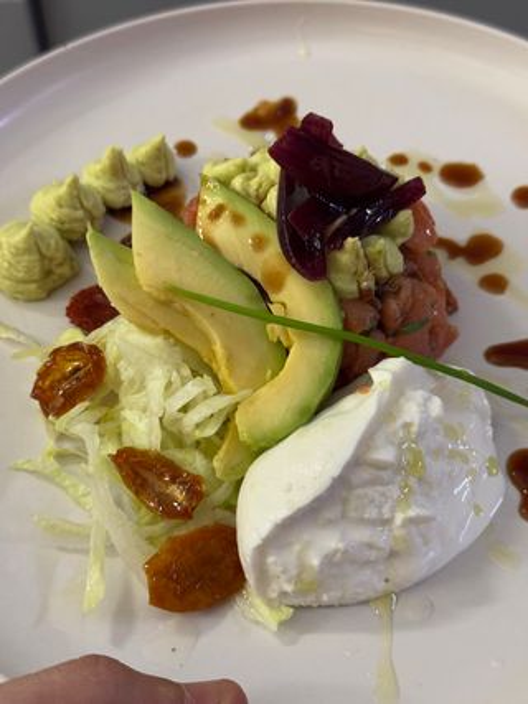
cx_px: 264
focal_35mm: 48
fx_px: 977
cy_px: 352
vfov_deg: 39.7
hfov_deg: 30.3
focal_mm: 6.76
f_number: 1.78
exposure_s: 1/50
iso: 160
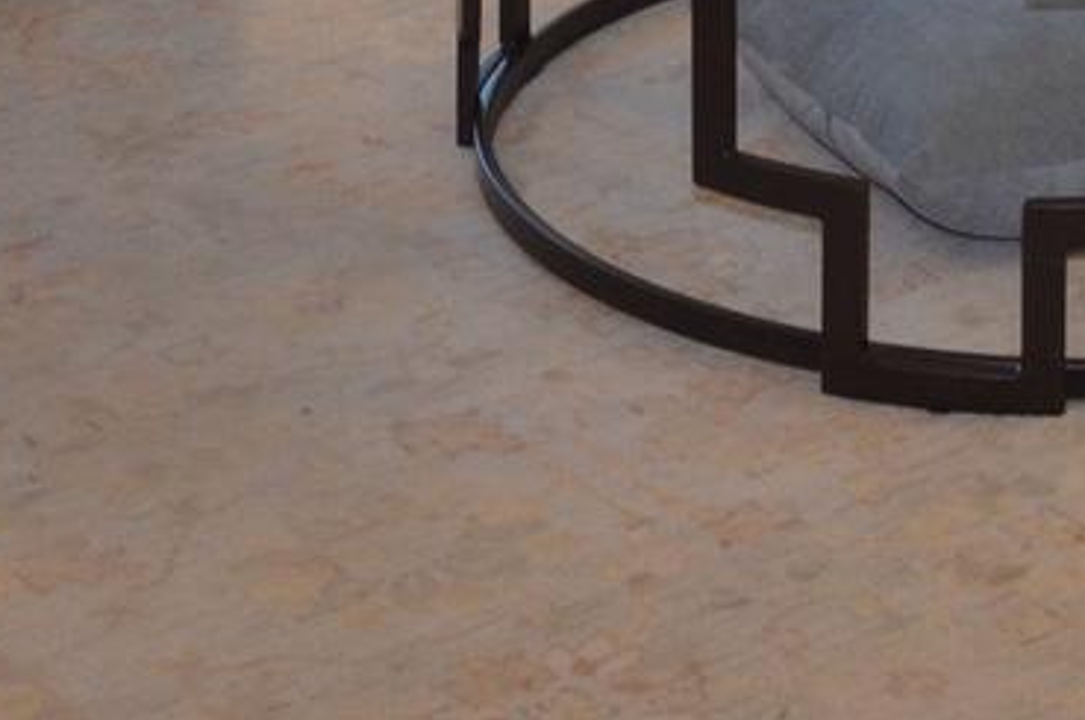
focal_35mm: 150
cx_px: 950
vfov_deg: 8.3
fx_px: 4515
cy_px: -1086
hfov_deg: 13.6
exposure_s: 1/30
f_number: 3.5
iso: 400
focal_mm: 18
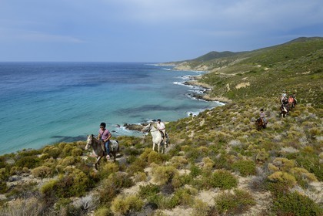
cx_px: 162
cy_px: 108
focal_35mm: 24
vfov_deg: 53.1
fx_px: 215
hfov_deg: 73.7
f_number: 13
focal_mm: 24
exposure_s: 1/500
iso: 400
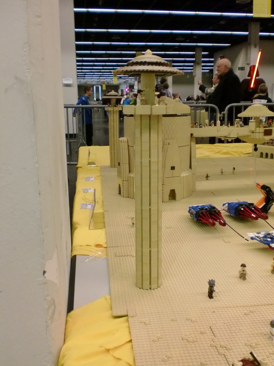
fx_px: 369
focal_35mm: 35
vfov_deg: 52.6
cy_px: 183
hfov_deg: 40.7
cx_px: 137
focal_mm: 6.3
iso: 320
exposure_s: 1/60
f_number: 3.1
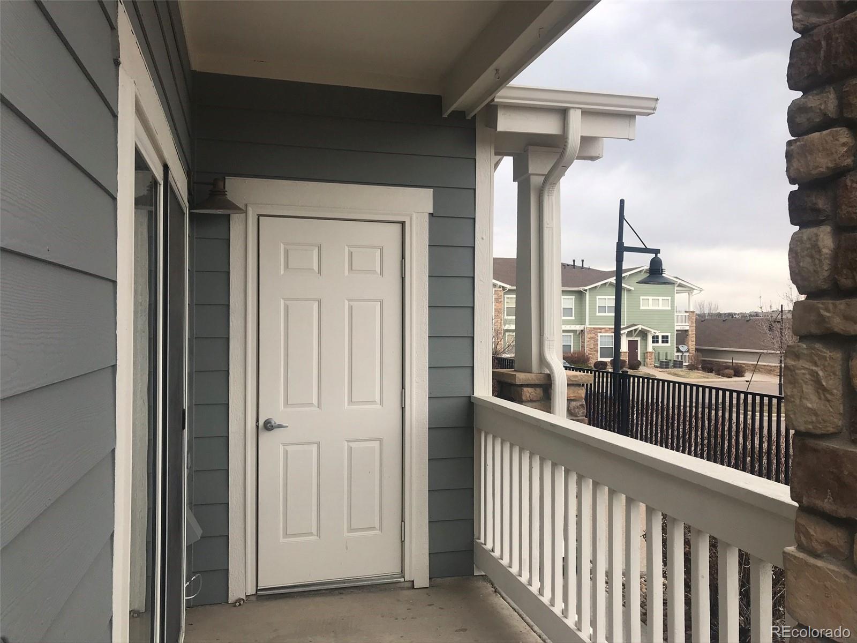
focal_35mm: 28
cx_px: 428
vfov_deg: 49.7
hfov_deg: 63.4
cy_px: 322
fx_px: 693
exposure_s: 1/714
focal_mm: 3.99
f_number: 1.8
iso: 20
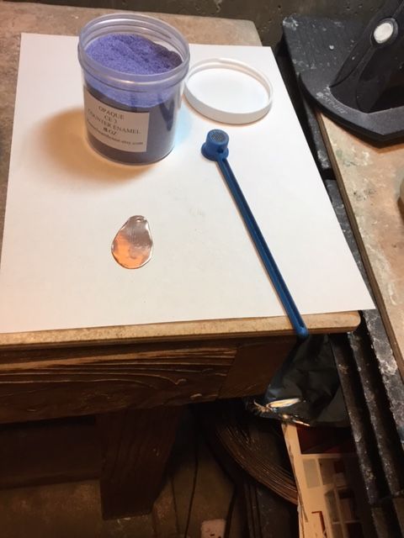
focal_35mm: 31
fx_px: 482
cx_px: 202
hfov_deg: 45.4
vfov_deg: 58.4
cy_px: 269
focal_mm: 3.3
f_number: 2.4
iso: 32
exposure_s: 1/30
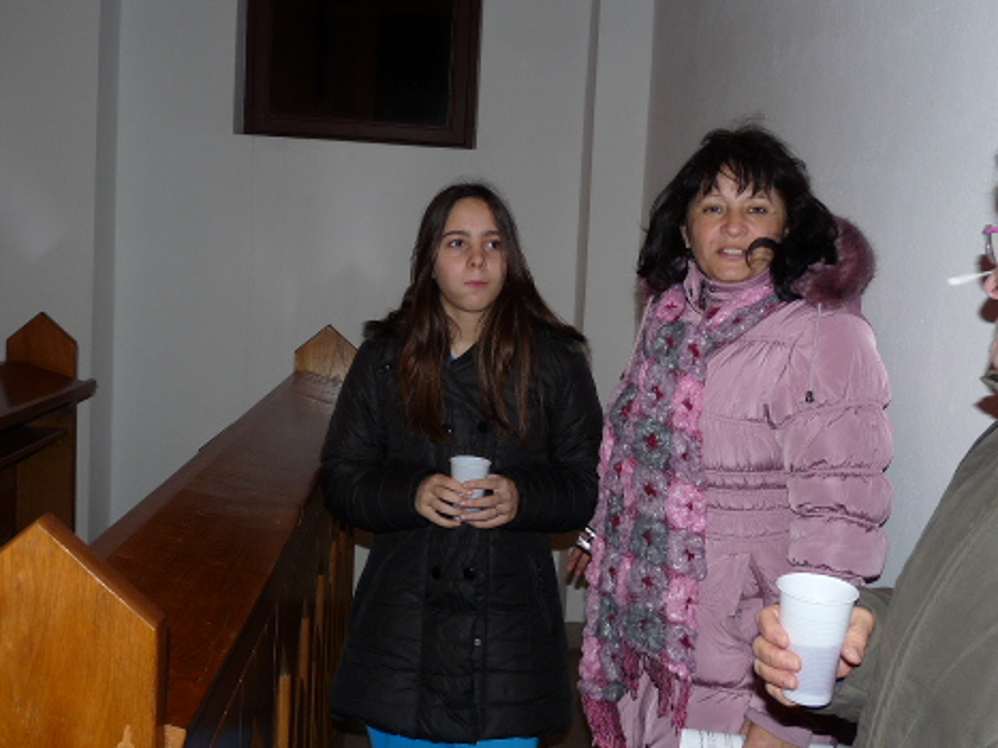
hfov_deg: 50.1
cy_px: 363
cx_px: 536
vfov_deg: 38.6
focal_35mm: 37
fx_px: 1066
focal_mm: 4.8
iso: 100
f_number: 2.8
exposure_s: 1/60
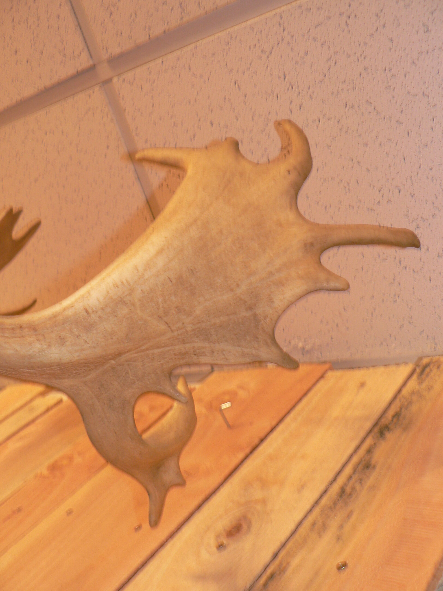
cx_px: 222
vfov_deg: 51.4
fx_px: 614
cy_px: 296
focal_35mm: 36
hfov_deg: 39.7
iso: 100
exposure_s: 1/6
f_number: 2.8
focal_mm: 6
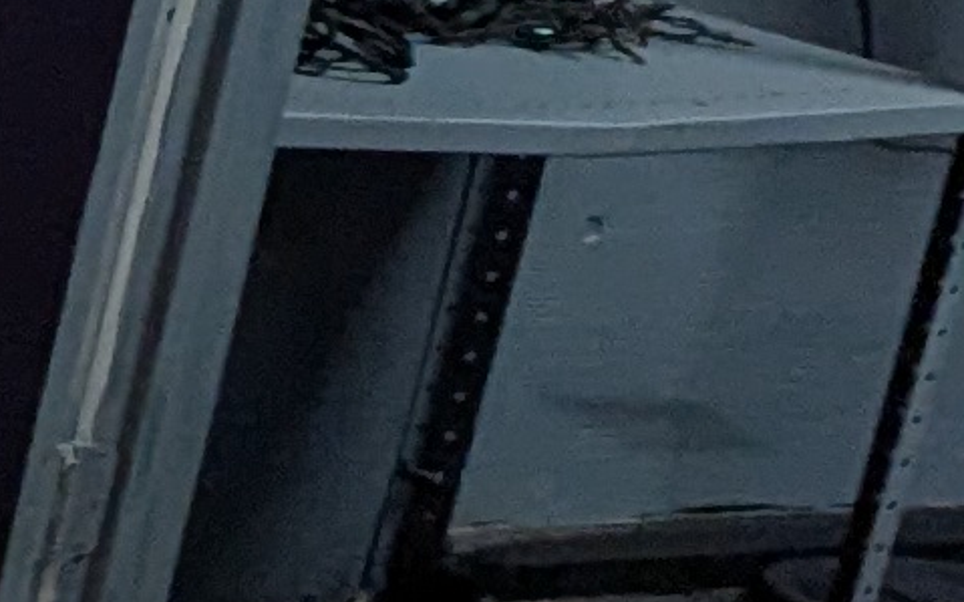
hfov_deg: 8.0
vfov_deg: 6.0
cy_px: 383
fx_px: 5699
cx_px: -2121
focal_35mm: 217
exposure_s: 1/30
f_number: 1.85
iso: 57
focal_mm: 6.81
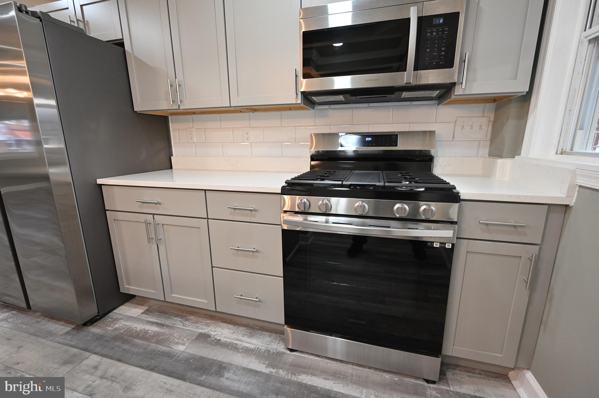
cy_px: 199
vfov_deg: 75.4
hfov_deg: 98.6
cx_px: 300
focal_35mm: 16
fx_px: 258
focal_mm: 15.5
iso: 800
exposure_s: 1/80
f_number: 4.5
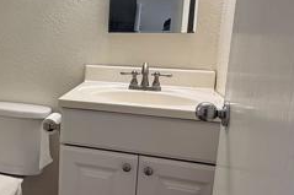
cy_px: 82
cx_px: 33
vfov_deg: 34.1
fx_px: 318
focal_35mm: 39
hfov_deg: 45.3
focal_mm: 2.22
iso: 125
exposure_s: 1/120
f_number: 2.2
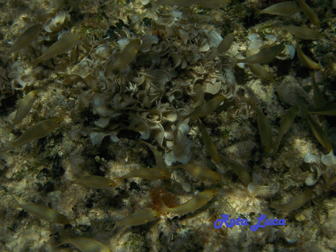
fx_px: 437
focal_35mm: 45
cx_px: 168
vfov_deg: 32.2
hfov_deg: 42.1
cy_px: 126
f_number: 4.2
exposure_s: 1/1000
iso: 80
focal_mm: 6.4
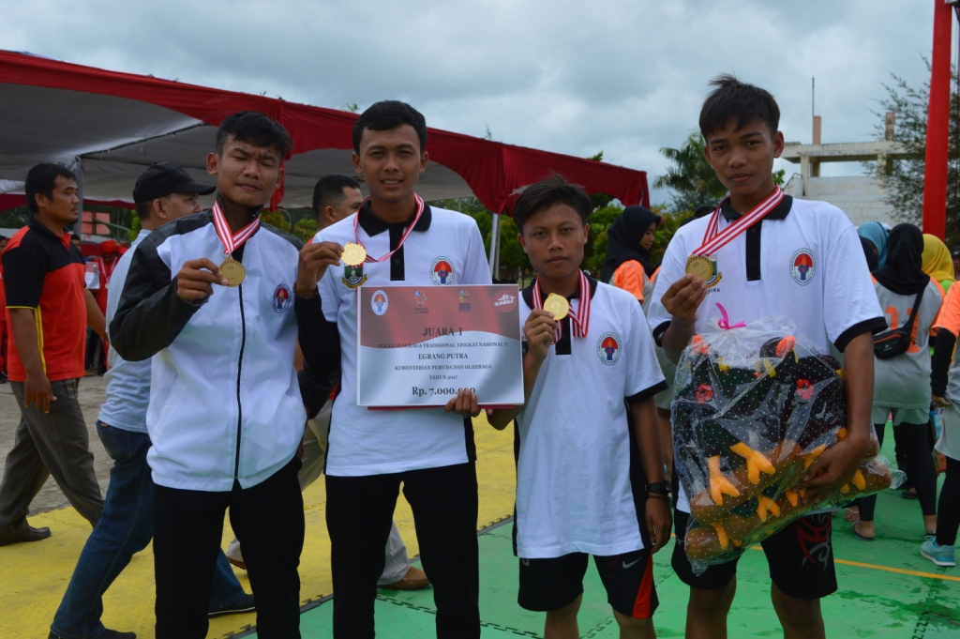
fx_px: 959
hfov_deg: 53.2
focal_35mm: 36
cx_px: 480
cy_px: 320
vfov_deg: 36.8
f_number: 7.1
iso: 400
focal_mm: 24
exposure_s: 1/2000
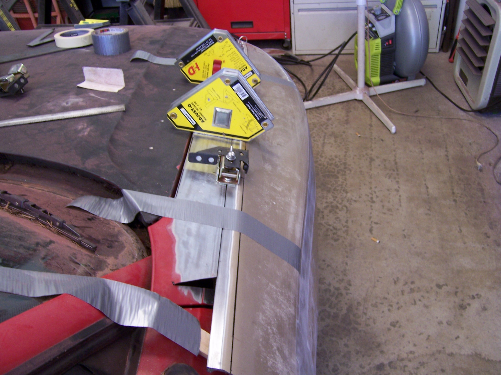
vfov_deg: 42.9
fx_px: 478
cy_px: 188
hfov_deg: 55.4
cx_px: 250
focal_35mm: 33
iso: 140
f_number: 3.4
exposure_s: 1/15
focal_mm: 5.5
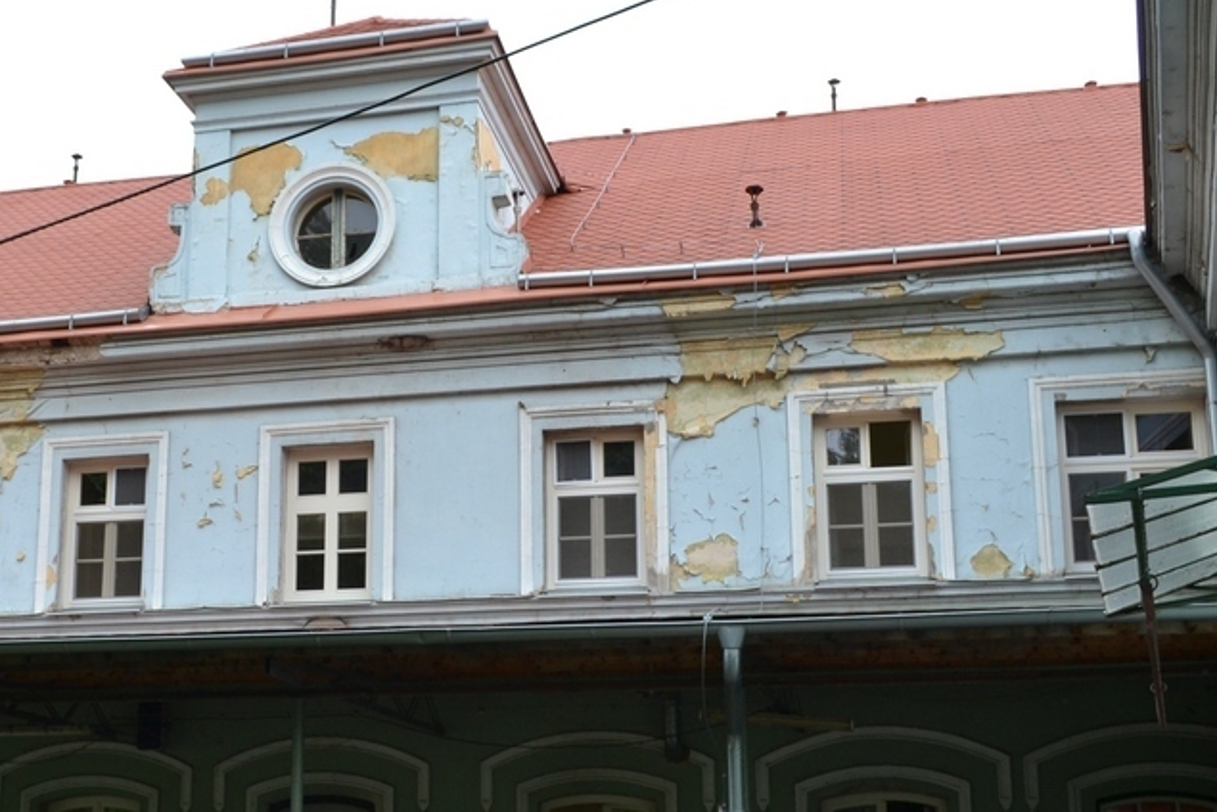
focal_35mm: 51
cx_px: 362
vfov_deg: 26.4
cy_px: 496
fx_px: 1725
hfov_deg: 38.2
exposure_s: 1/160
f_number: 6.3
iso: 200
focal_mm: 18
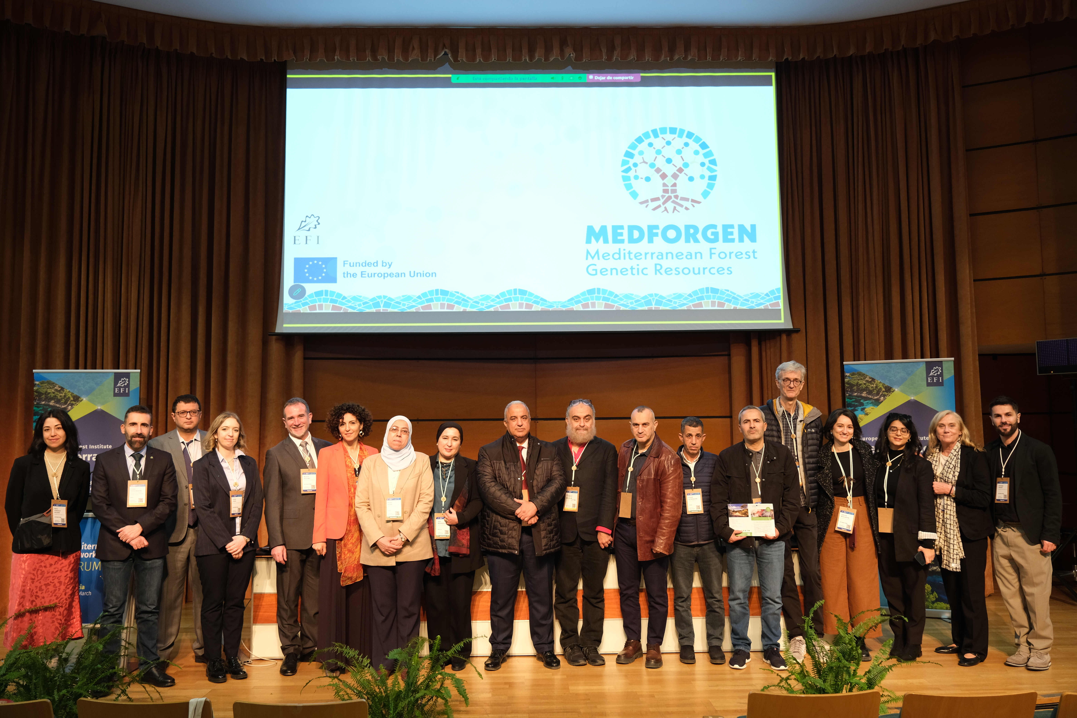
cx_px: 538
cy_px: 359
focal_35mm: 29
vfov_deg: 45.0
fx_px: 868
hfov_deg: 63.7
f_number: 4
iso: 800
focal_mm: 19.2
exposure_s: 1/17
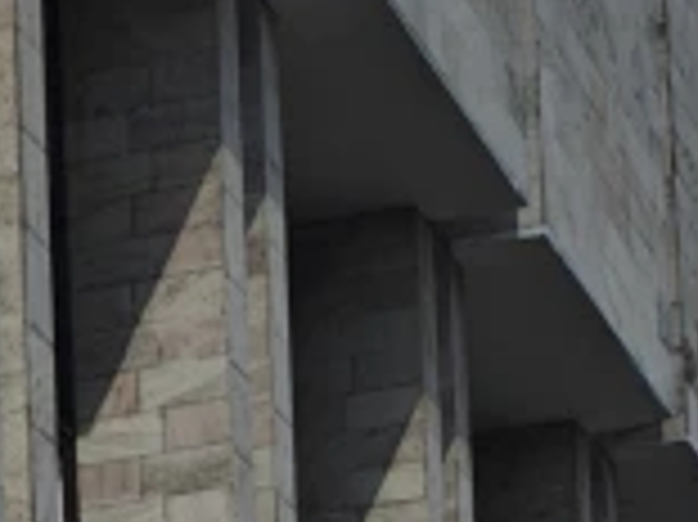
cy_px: 1642
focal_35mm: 271
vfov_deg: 5.1
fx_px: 5460
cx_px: -1148
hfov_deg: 6.8
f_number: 2
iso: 50
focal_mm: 8.72
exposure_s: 1/2644
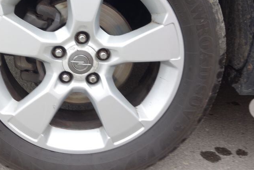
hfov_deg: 42.9
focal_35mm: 45
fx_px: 318
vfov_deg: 29.3
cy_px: 37
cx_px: 81
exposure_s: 1/25
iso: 125
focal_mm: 10.4
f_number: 4.5
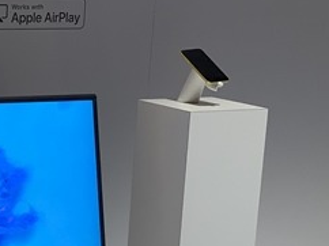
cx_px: -45
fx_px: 1225
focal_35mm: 129
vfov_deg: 11.4
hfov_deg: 14.9
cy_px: 245
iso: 80
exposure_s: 1/120
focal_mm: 6
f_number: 2.4
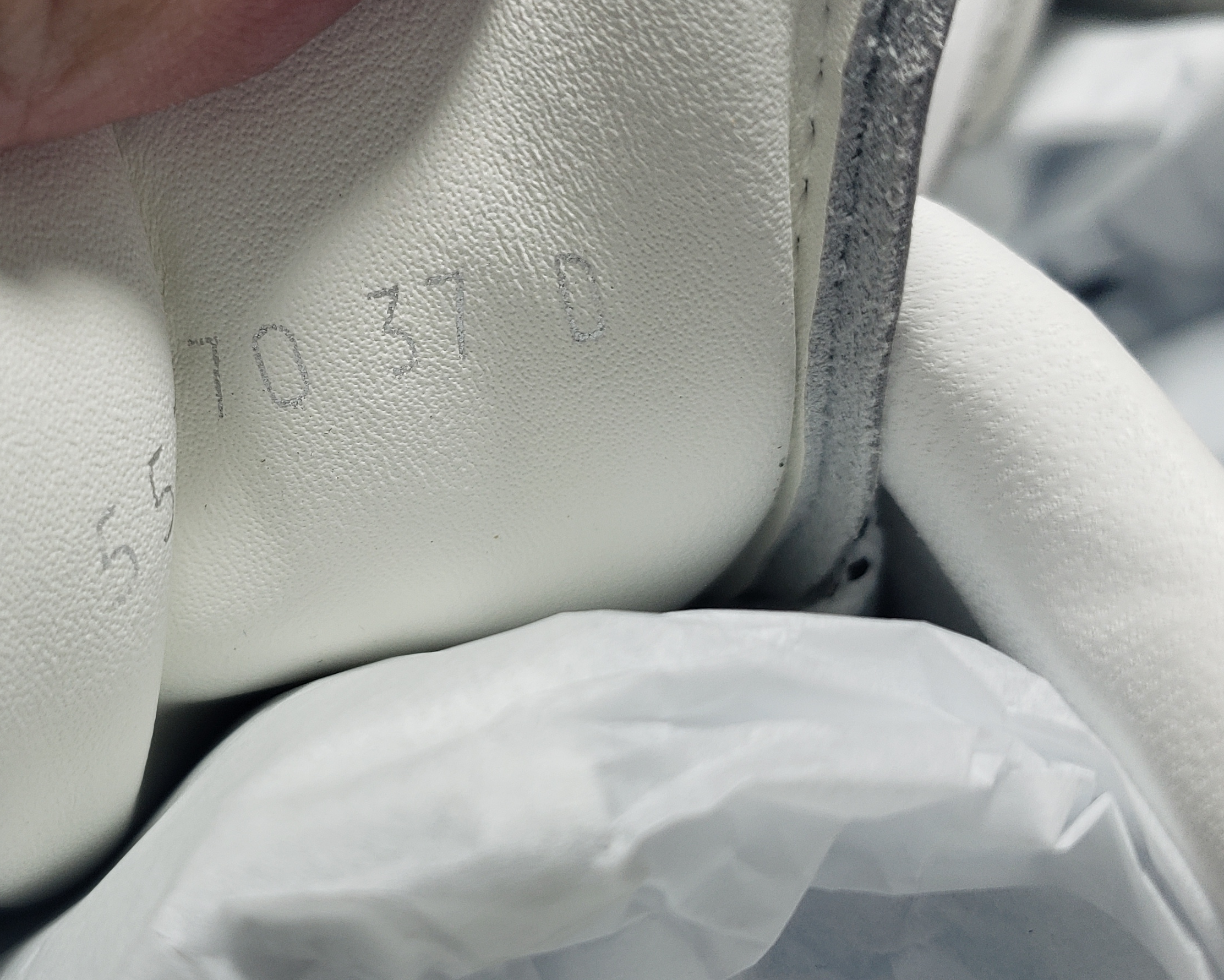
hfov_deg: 39.5
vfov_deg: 32.8
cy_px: 507
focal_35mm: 46
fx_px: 1667
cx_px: 338
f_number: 1.5
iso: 50
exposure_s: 1/502
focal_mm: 4.3
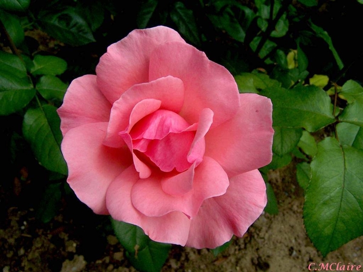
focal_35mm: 38
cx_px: 182
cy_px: 136
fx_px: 398
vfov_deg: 37.7
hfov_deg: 49.0
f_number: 5.6
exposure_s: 1/750
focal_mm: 6.3
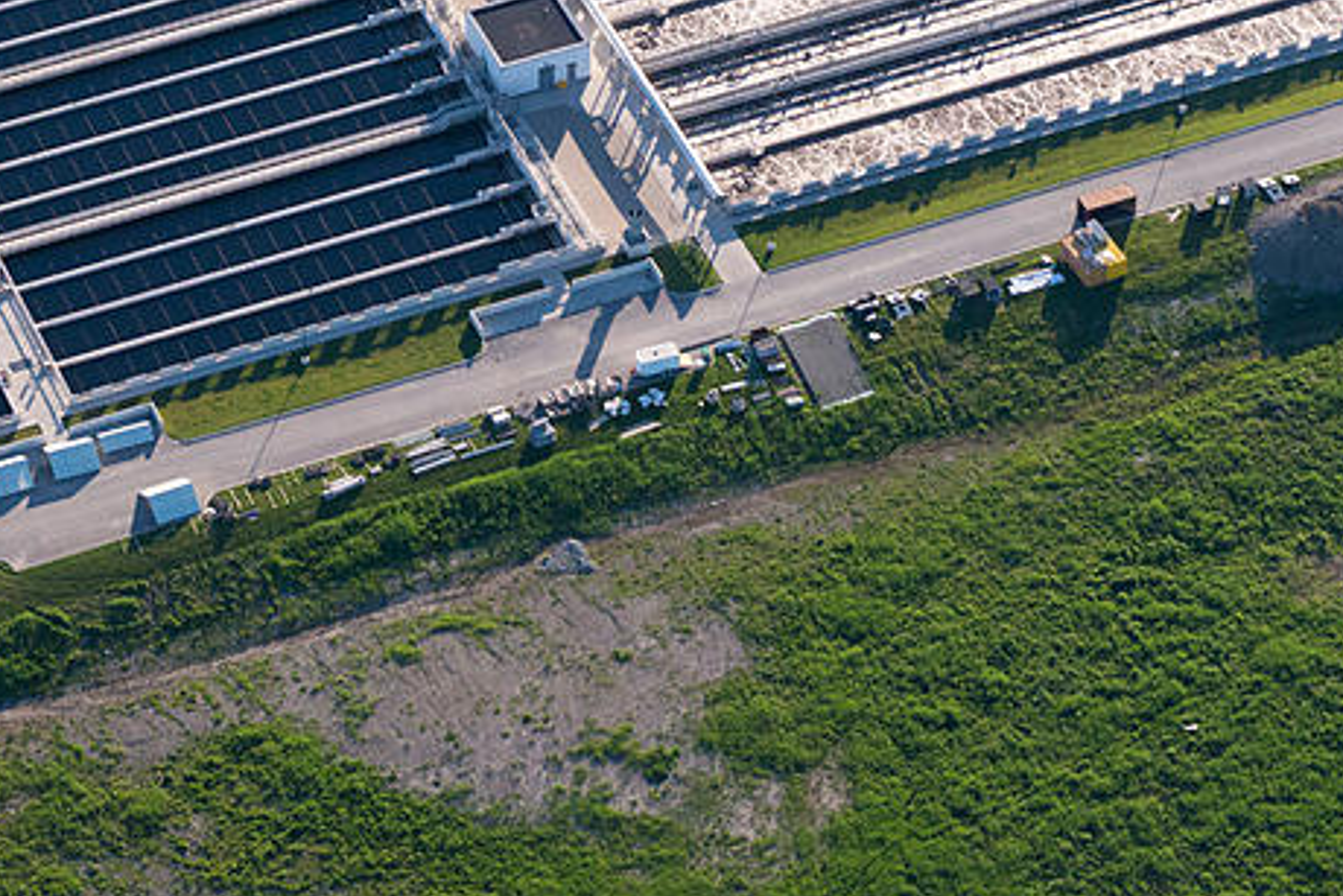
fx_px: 6754
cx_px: 286
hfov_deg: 11.3
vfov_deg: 7.4
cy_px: -642
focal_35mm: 181
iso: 1250
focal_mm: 52
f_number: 6.3
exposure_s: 1/640
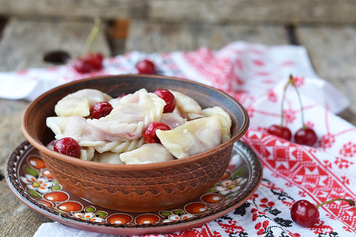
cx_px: 178
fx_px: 742
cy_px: 118
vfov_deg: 18.2
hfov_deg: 27.0
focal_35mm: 75
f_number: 4
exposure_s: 1/320
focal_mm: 50
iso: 200
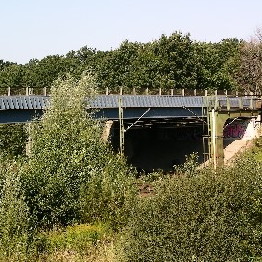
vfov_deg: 17.4
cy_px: 105
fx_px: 856
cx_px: 101
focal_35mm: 100
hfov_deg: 17.4
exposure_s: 1/155
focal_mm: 13.7
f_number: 6.2
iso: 50
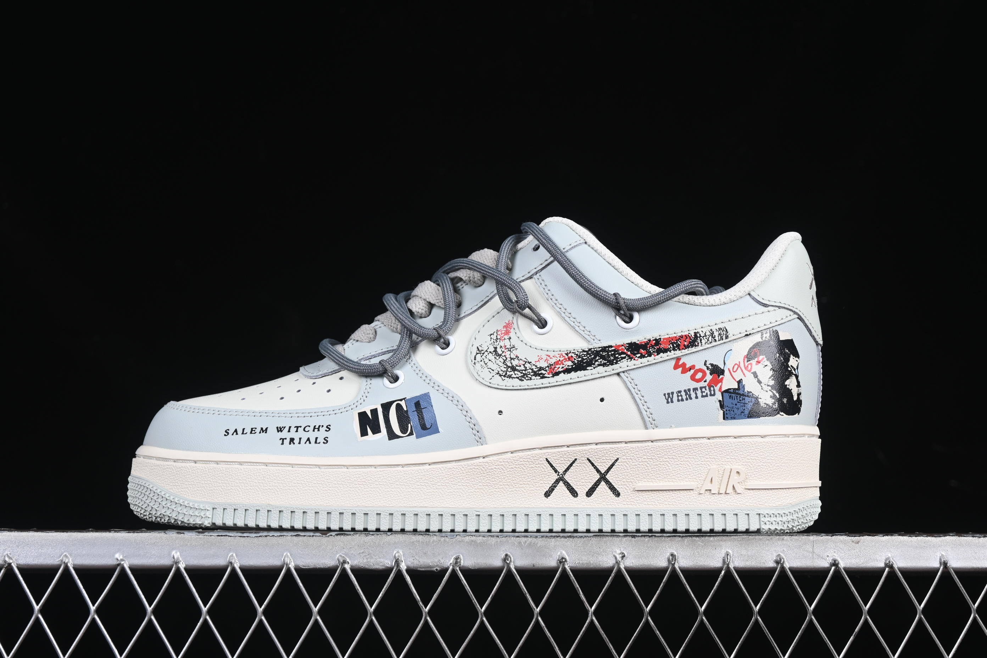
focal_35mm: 75
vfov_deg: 18.2
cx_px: 494
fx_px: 2056
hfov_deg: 27.0
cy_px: 329
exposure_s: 1/80
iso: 160
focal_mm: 50
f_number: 8
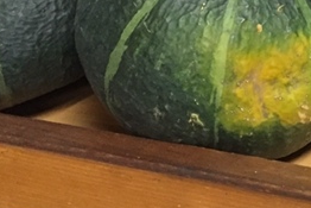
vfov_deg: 14.1
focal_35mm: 92
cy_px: -90
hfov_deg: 21.3
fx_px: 795
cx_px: 315
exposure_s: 1/15
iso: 320
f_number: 2.2
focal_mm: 4.15
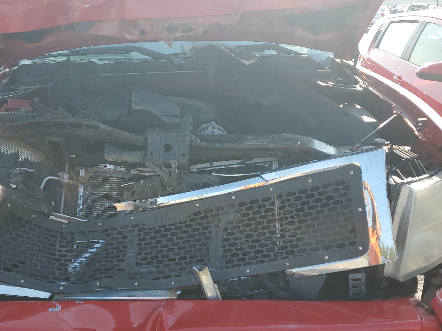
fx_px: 421
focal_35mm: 33
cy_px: 207
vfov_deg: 42.6
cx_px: 178
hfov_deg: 55.0
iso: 50
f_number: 1.5
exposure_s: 1/769
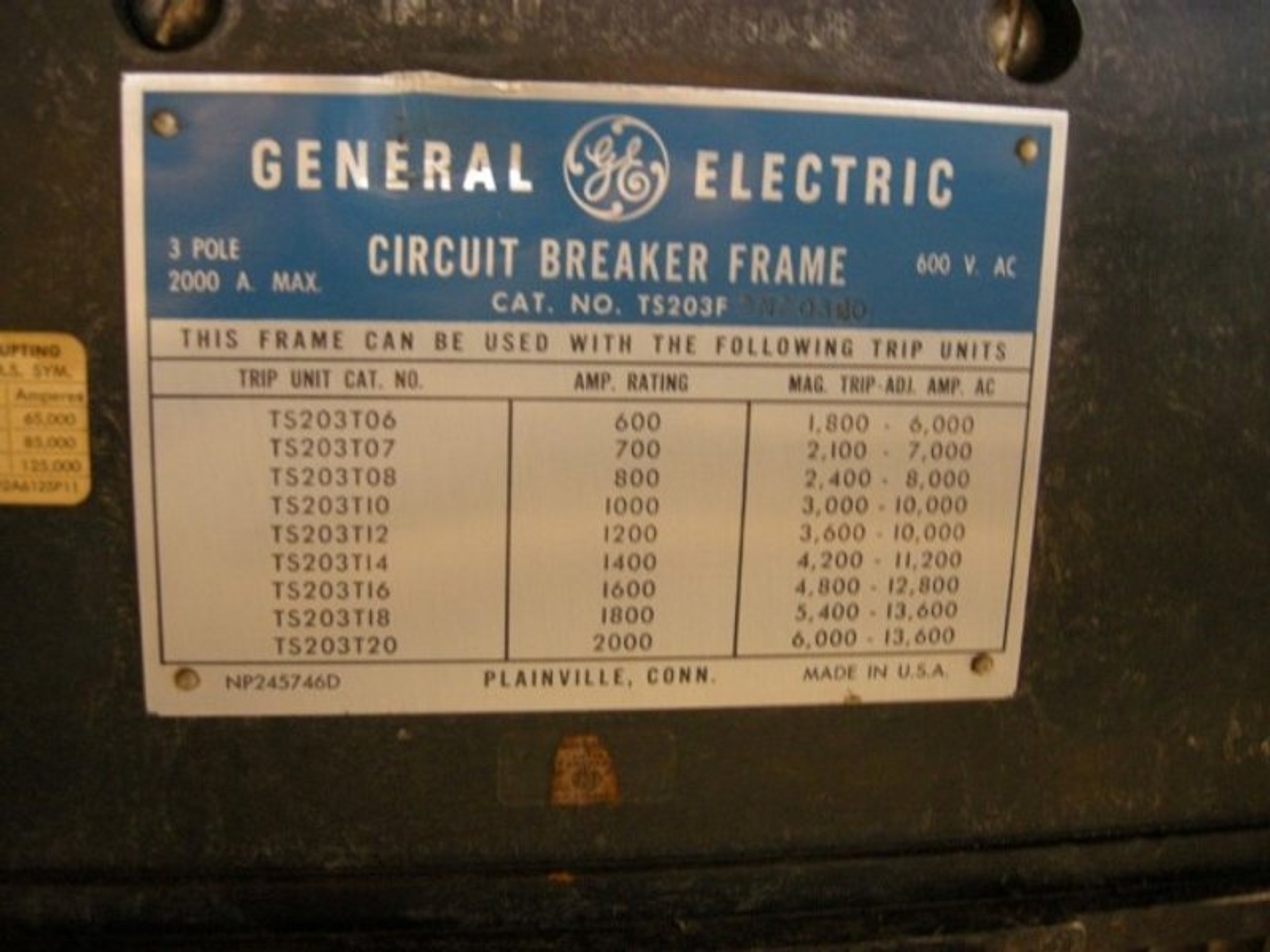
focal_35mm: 35
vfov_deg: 40.7
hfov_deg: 52.6
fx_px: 1284
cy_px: 476
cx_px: 635
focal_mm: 7.5
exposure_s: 1/15
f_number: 2.7
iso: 400
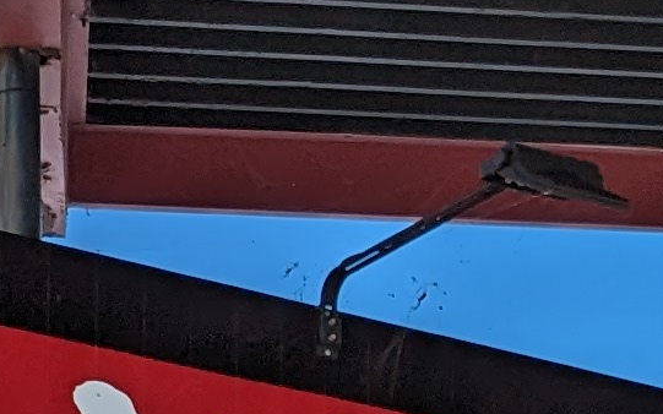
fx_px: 3469
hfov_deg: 10.7
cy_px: 1033
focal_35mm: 192
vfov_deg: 6.5
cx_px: 805
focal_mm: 6.81
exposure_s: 1/2262
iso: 44
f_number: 1.85
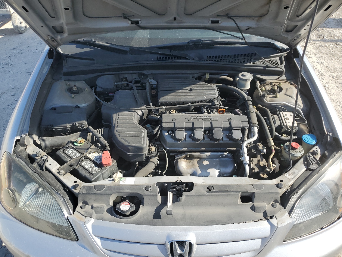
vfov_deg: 53.1
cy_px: 128
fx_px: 257
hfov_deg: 67.3
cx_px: 171
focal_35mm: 26
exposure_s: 1/1667
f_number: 1.5
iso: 50
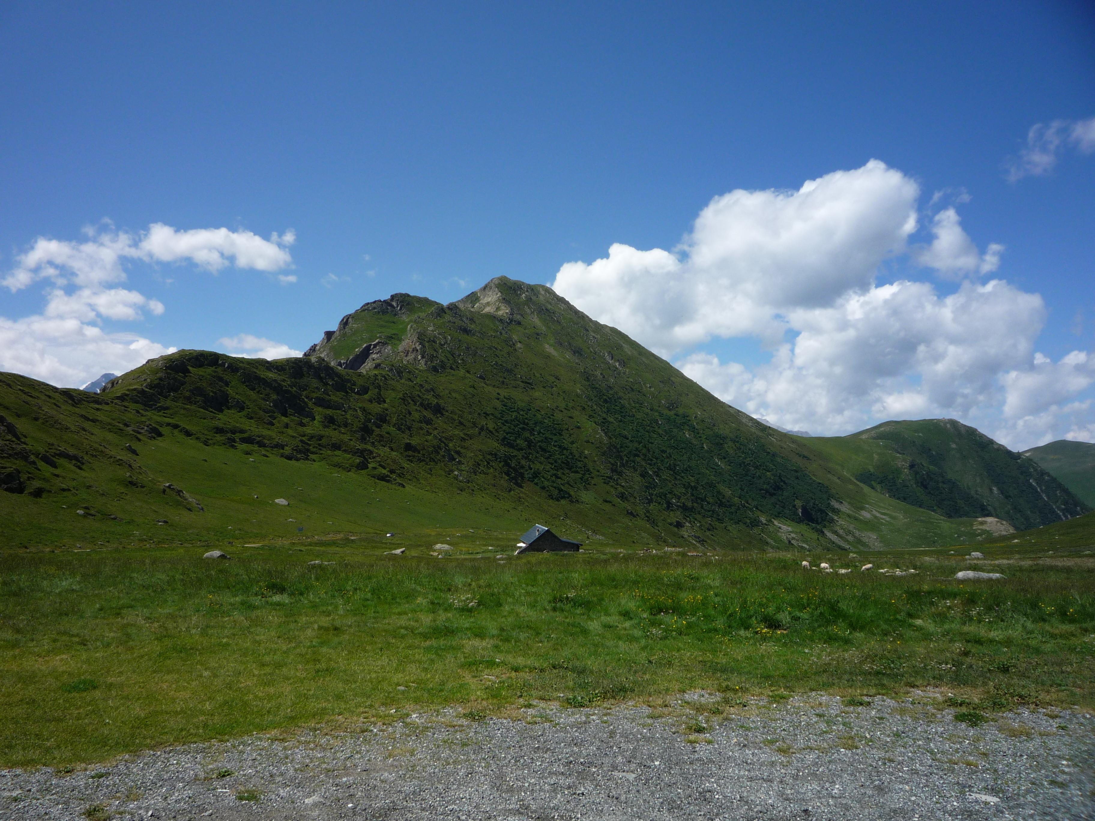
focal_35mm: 30
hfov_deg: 60.0
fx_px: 949
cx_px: 548
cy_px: 410
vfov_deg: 46.8
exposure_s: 1/500
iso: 100
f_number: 5.6
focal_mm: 5.2
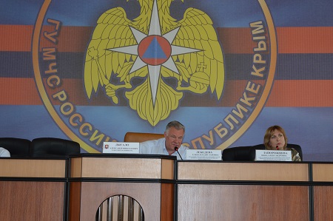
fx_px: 665
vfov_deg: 18.9
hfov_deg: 28.1
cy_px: 110
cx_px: 166
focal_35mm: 72
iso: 800
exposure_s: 1/60
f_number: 5.3
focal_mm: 48
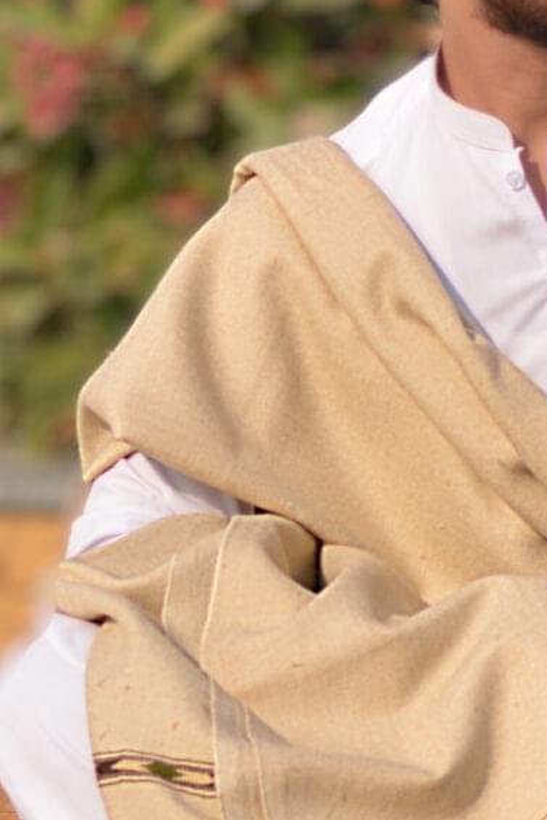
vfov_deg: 4.3
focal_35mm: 476
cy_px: 752
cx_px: 565
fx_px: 10841
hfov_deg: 2.9
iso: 200
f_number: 4
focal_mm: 70
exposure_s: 1/2500
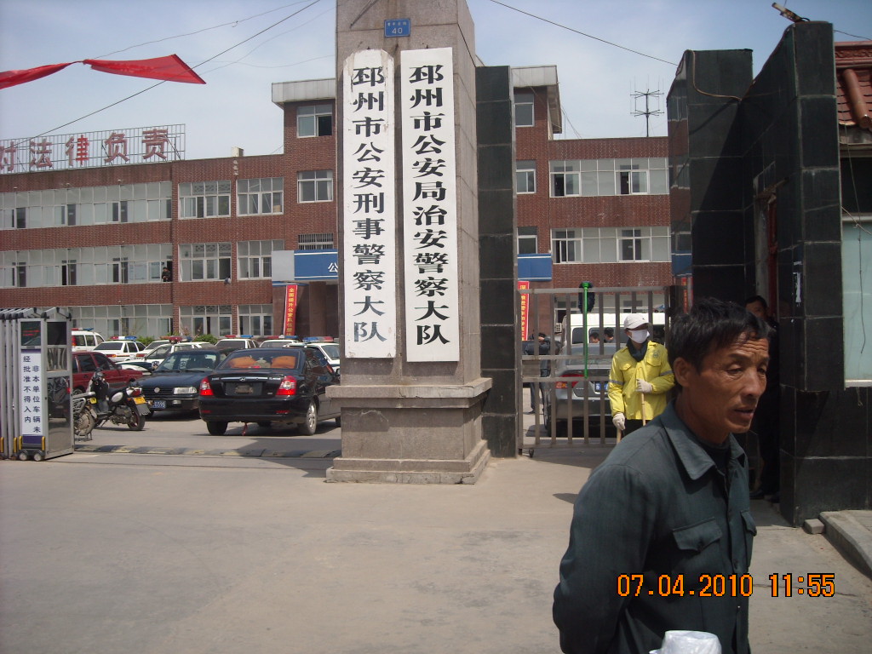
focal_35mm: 35
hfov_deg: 52.6
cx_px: 436
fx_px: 882
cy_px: 327
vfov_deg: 40.7
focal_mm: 5.7
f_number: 5.6
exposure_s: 1/369
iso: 64
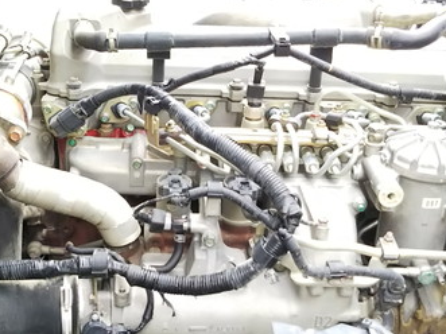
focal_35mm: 58
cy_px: 179
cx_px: 182
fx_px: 747
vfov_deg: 25.2
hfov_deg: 33.2
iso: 40
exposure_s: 1/60
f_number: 2.2
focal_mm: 4
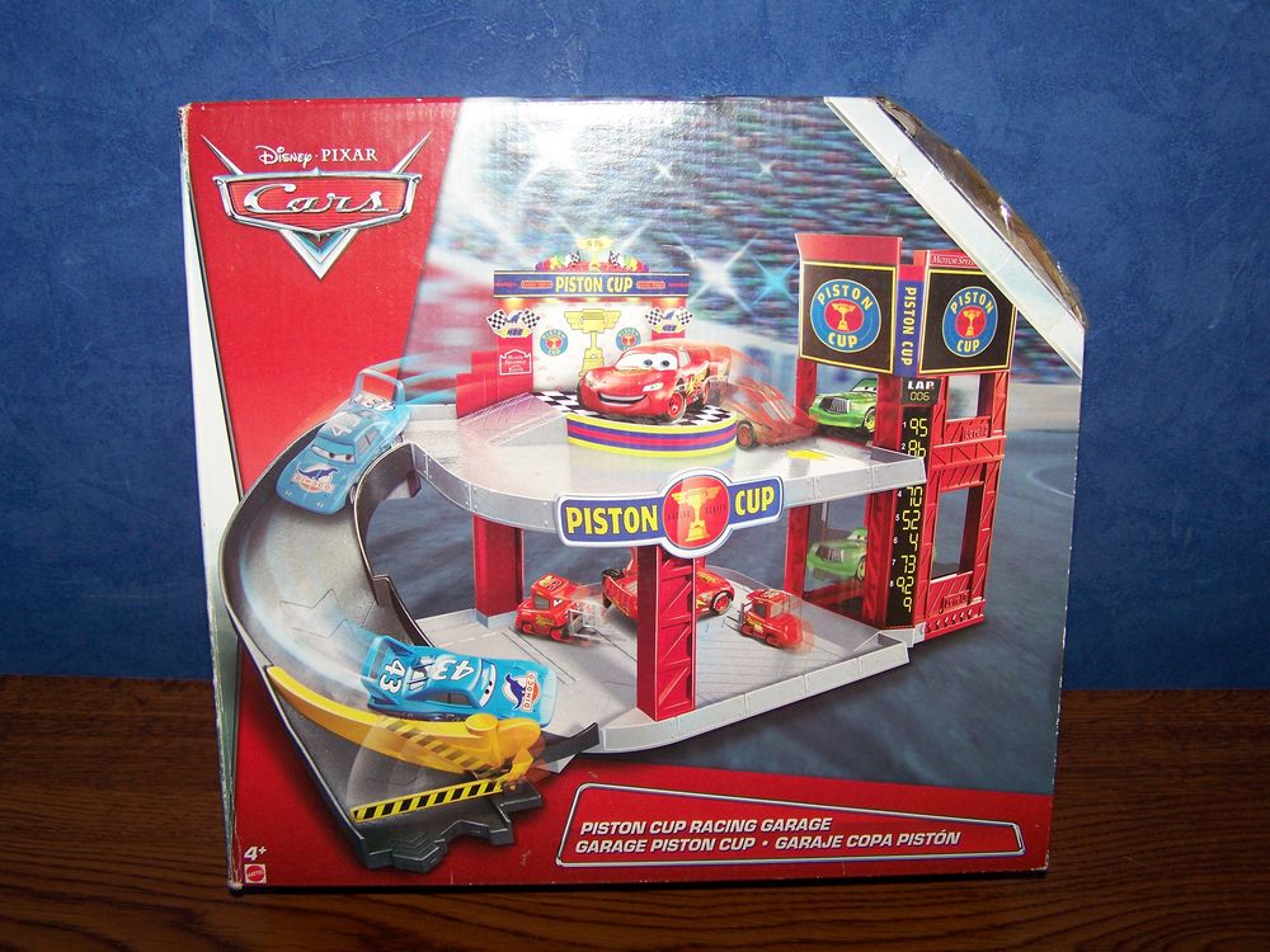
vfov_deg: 37.7
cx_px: 635
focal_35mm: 38
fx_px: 1394
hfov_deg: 49.0
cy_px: 476
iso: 80
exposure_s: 1/60
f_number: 2.8
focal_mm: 6.3
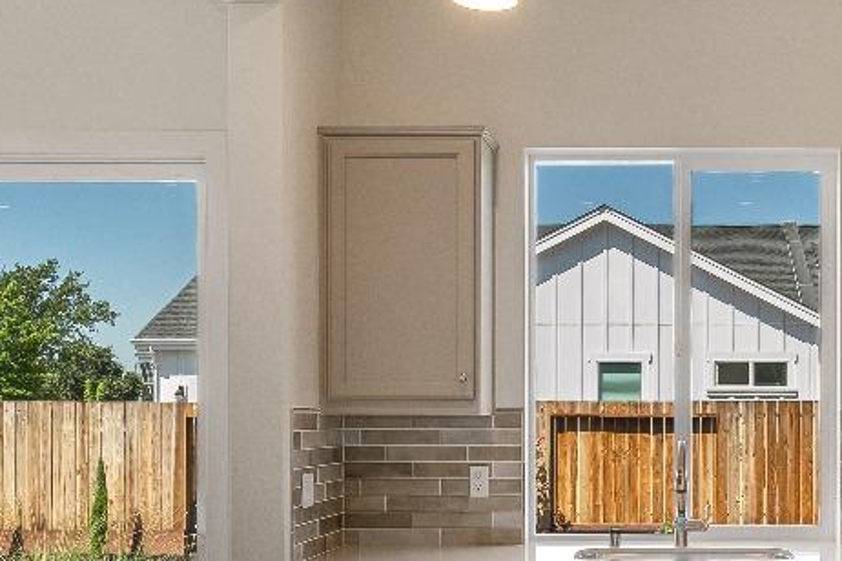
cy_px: 424
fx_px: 1216
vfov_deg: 25.7
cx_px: 683
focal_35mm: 52
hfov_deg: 36.8
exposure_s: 1/40
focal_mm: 16
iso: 320
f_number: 11
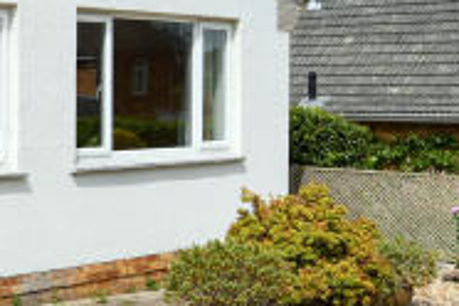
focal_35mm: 88
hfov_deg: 20.5
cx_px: -180
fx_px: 1122
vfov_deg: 15.5
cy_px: 105
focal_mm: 16
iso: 250
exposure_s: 1/1600
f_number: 6.3
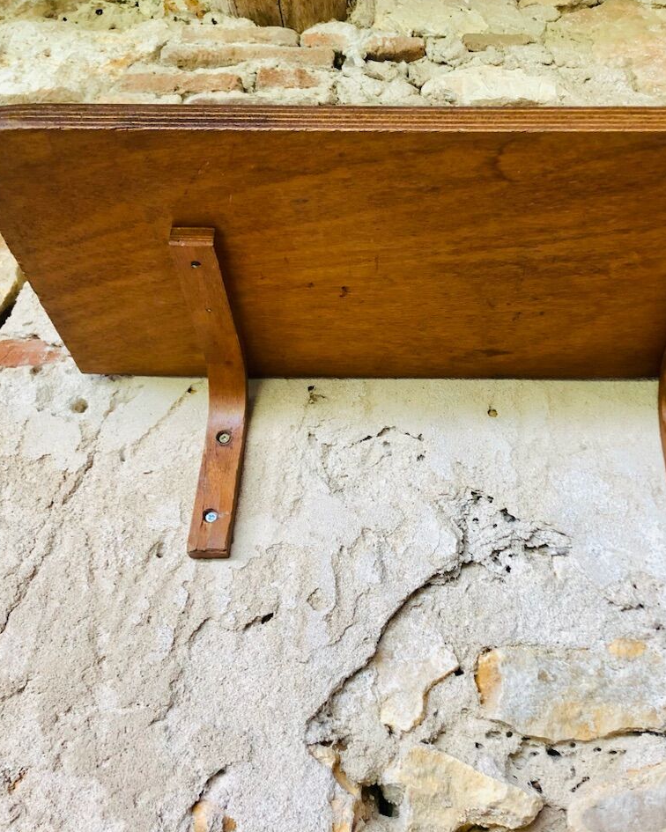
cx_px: 431
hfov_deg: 39.8
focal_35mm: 37
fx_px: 912
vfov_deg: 49.1
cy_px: 410
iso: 40
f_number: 1.8
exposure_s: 1/30
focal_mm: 3.99
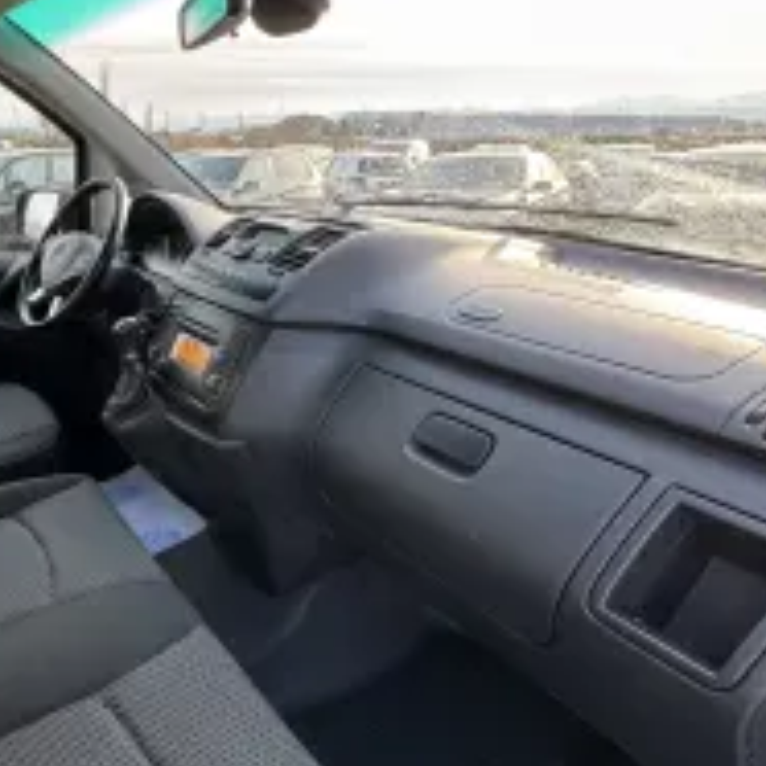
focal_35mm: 24
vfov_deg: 65.0
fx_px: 601
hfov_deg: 56.7
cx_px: 86
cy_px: 404
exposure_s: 1/99
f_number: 2.2
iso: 100
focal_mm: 2.22
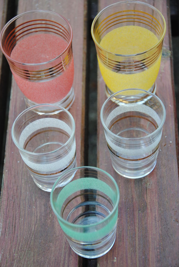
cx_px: 90
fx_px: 737
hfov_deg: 13.9
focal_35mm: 99
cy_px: 134
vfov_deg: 20.6
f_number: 5.3
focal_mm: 66
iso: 200
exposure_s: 1/125
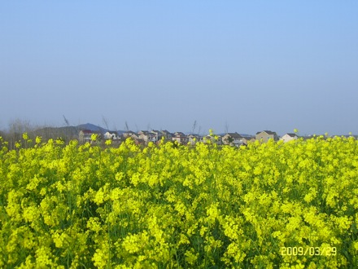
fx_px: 507
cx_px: 179
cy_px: 134
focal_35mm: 49
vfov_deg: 29.7
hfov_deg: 38.9
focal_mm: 10
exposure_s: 1/640
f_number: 4
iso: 50
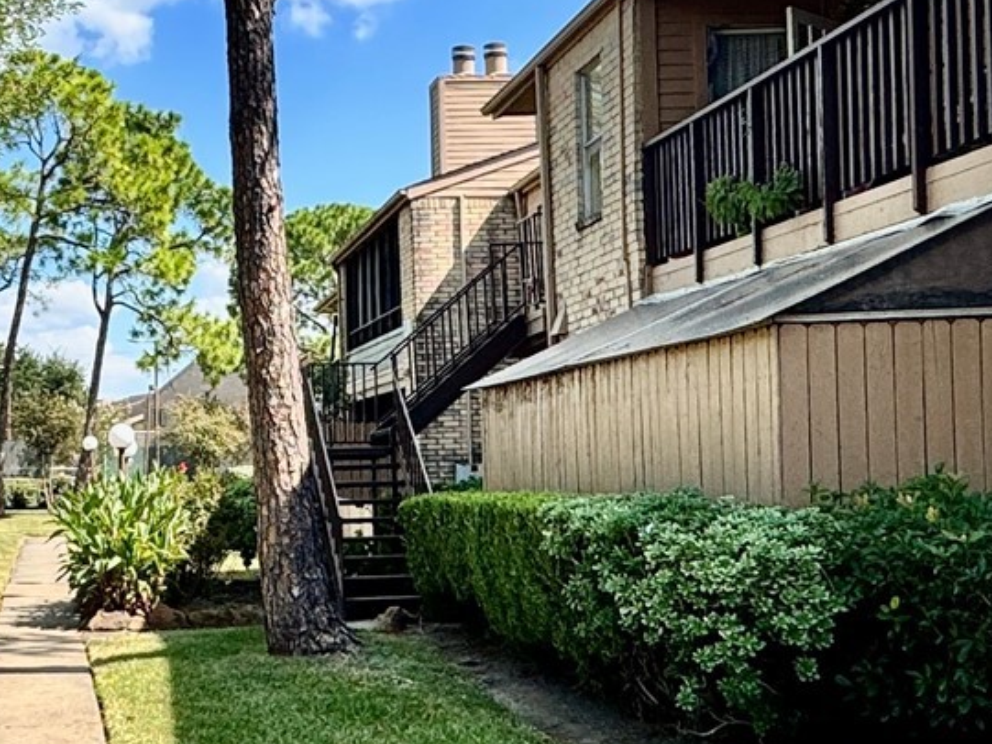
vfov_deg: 27.5
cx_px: 121
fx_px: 1519
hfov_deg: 34.4
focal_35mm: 53
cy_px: 416
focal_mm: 2.22
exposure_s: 1/1126
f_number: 2.2
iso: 50
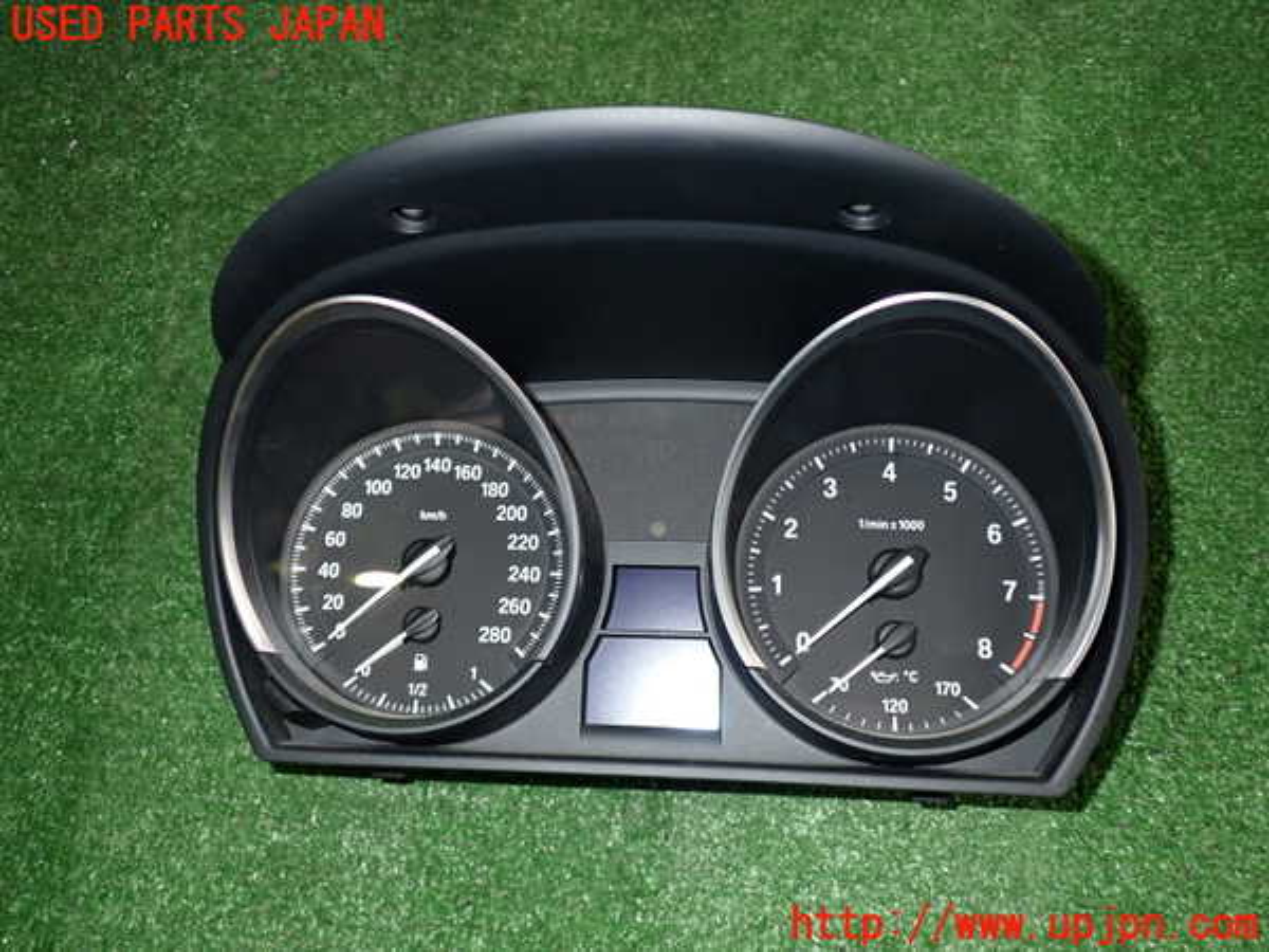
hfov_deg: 60.0
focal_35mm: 30
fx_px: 1100
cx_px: 634
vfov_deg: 46.8
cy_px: 476
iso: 320
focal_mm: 5.4
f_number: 6.3
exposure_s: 1/30
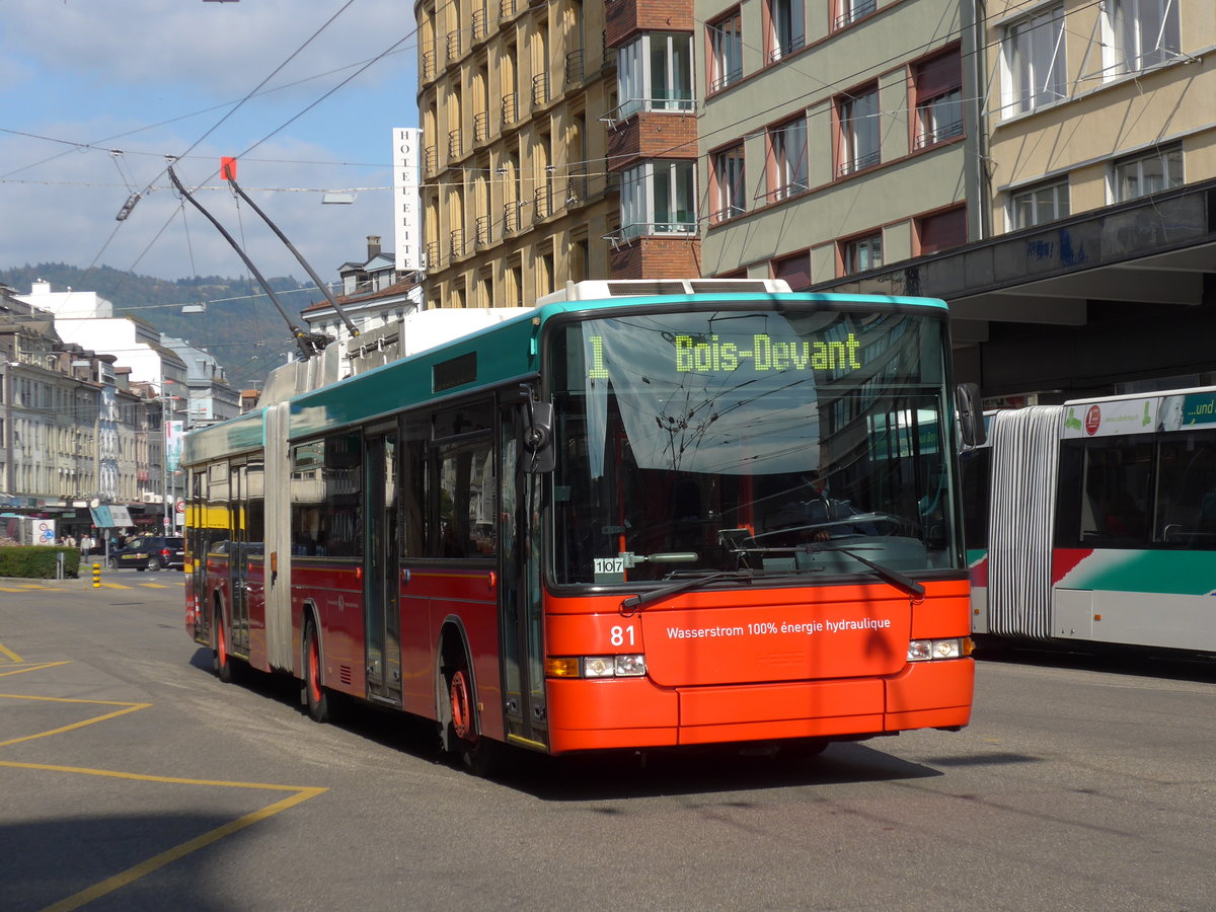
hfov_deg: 26.3
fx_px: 2599
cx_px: 608
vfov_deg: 19.9
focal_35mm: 74
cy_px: 456
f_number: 4.2
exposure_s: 1/800
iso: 80
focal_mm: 15
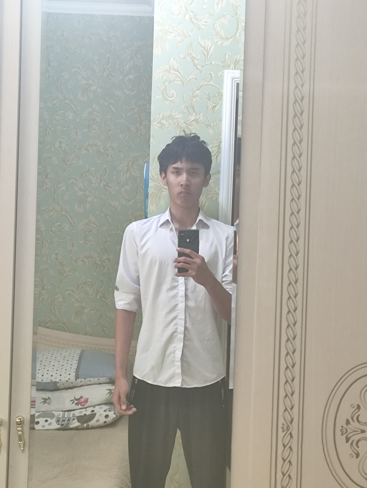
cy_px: 244
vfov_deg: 27.8
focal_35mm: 70
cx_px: 184
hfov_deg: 21.0
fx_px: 989
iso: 400
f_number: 1.79
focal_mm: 4.71
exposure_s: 1/50
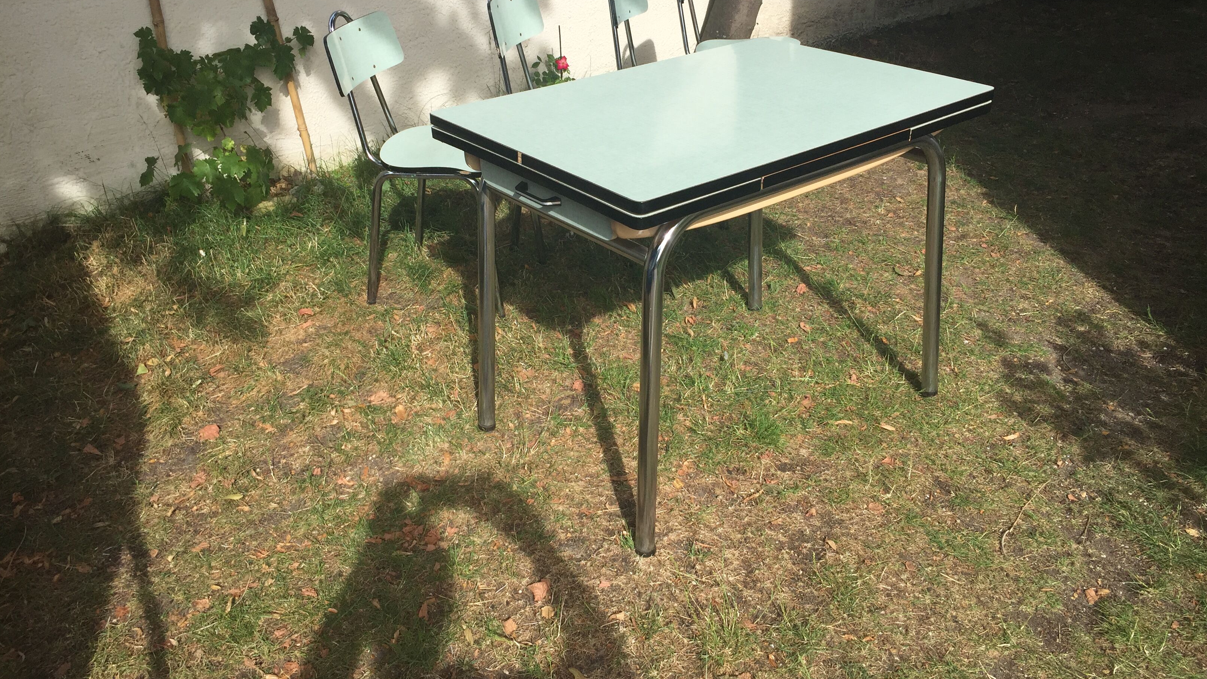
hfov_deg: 61.0
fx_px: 1024
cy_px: 268
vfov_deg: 36.5
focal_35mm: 32
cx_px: 608
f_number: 2.2
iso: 32
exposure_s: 1/1276
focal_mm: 4.15
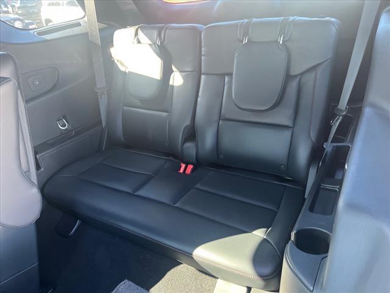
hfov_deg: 67.3
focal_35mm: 26
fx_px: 293
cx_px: 195
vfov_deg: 53.1
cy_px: 146
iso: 400
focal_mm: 5.1
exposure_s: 1/60
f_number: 1.6
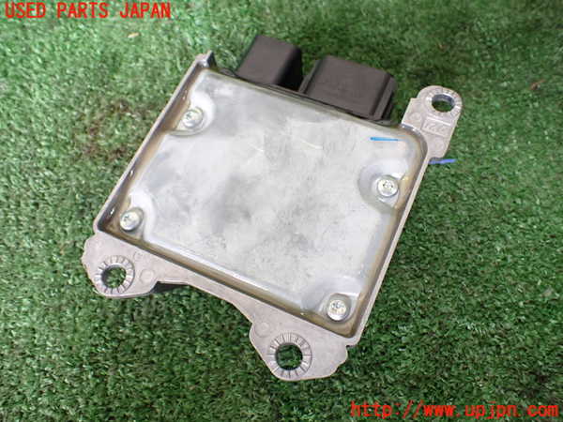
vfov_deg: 46.8
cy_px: 211
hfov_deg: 60.0
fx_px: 488
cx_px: 282
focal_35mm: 30
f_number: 2.3
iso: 500
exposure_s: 1/125
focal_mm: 5.4
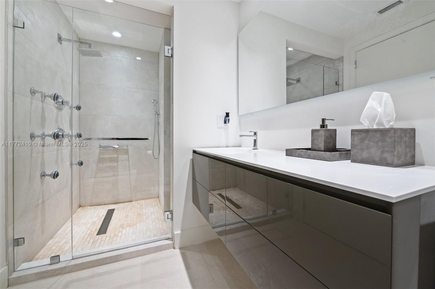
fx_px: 169
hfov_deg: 104.3
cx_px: 218
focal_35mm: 14
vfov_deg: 81.1
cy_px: 144
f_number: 8
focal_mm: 14
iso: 200
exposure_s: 1/2.5
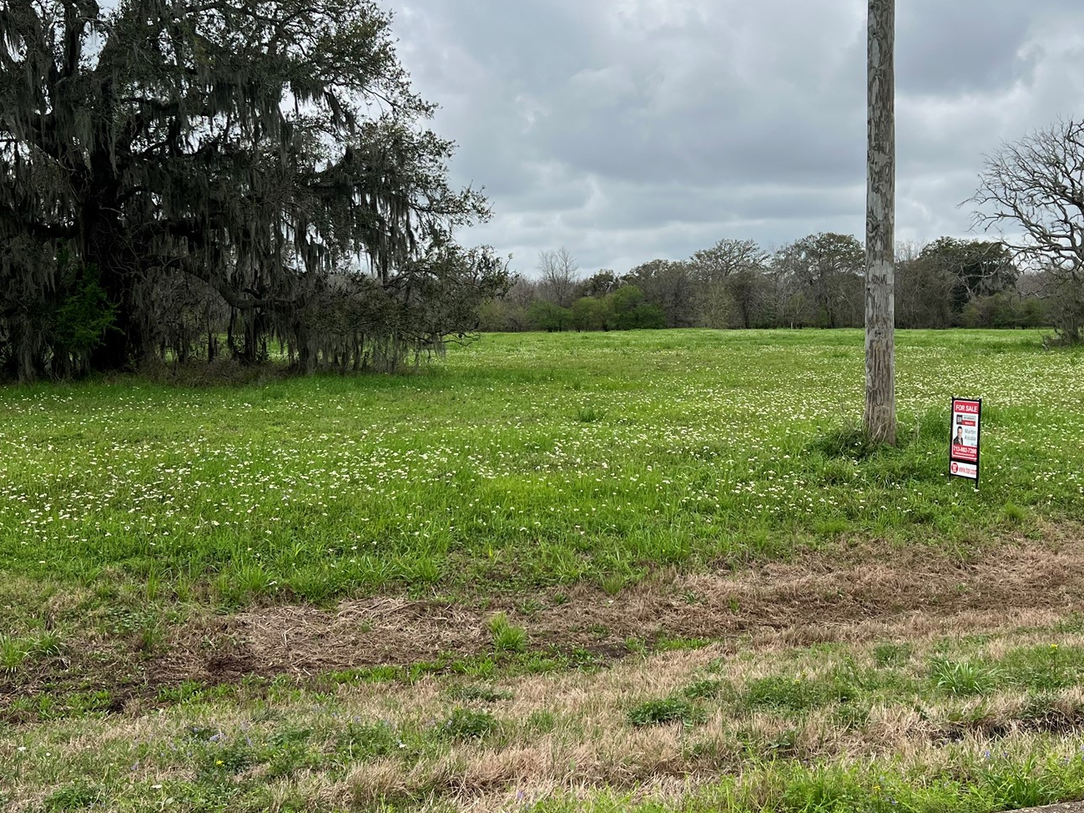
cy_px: 329
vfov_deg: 35.0
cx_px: 577
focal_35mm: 41
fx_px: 1284
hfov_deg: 45.8
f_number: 1.5
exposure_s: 1/3831
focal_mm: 5.7
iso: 50
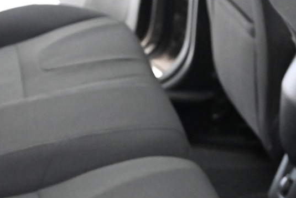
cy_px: 270
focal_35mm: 103
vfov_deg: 12.8
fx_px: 847
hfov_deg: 19.8
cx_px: 98
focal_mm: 34
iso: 12800
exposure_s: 1/60
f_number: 5
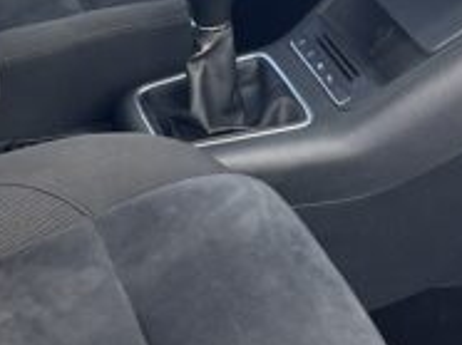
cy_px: 7
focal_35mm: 112
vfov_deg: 13.0
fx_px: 1493
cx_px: 171
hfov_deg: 17.6
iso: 50
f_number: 1.6
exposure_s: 1/232
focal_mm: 5.1
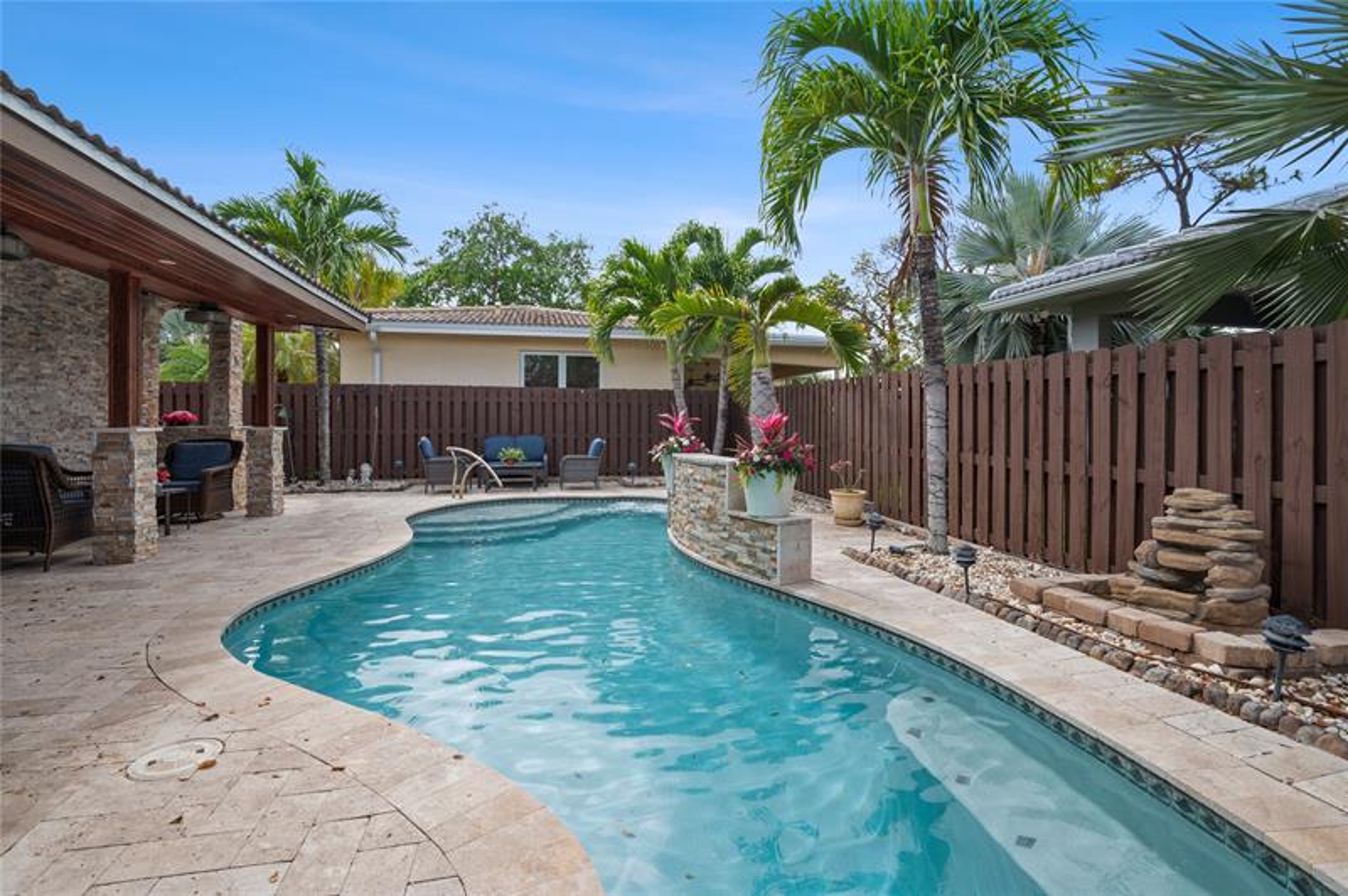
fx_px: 599
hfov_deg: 96.8
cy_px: 448
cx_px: 674
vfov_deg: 73.6
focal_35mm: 16
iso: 250
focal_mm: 16
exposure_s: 1/160
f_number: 8
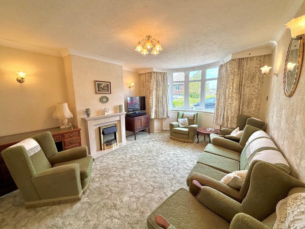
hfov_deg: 102.1
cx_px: 152
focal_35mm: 14
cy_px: 114
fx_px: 123
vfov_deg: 85.7
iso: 64
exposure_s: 1/110
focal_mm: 2.22
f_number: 2.2
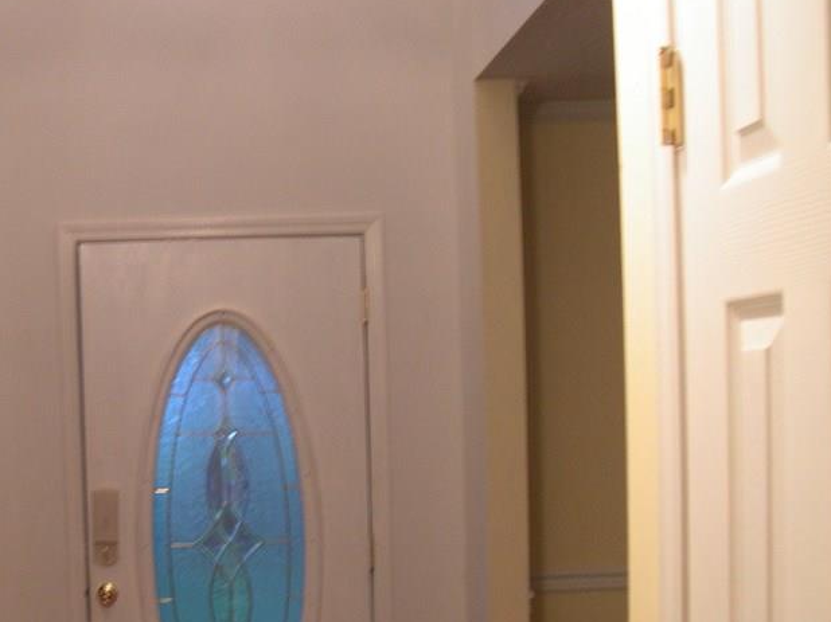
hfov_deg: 29.9
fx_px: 1512
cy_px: 480
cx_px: 149
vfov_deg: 23.0
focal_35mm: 63
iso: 205
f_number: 2.8
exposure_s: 1/4.4
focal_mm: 8
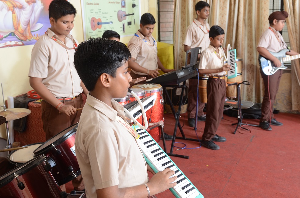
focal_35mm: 40
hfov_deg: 48.0
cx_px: 150
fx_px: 337
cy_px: 99
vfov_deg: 32.9
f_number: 5
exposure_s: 1/125
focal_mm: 27
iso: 250
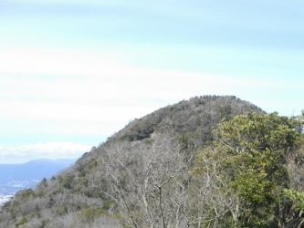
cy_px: 145
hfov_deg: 39.4
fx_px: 422
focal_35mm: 48
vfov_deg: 30.1
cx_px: 191
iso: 100
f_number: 2.9
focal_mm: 5.7
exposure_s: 1/1000
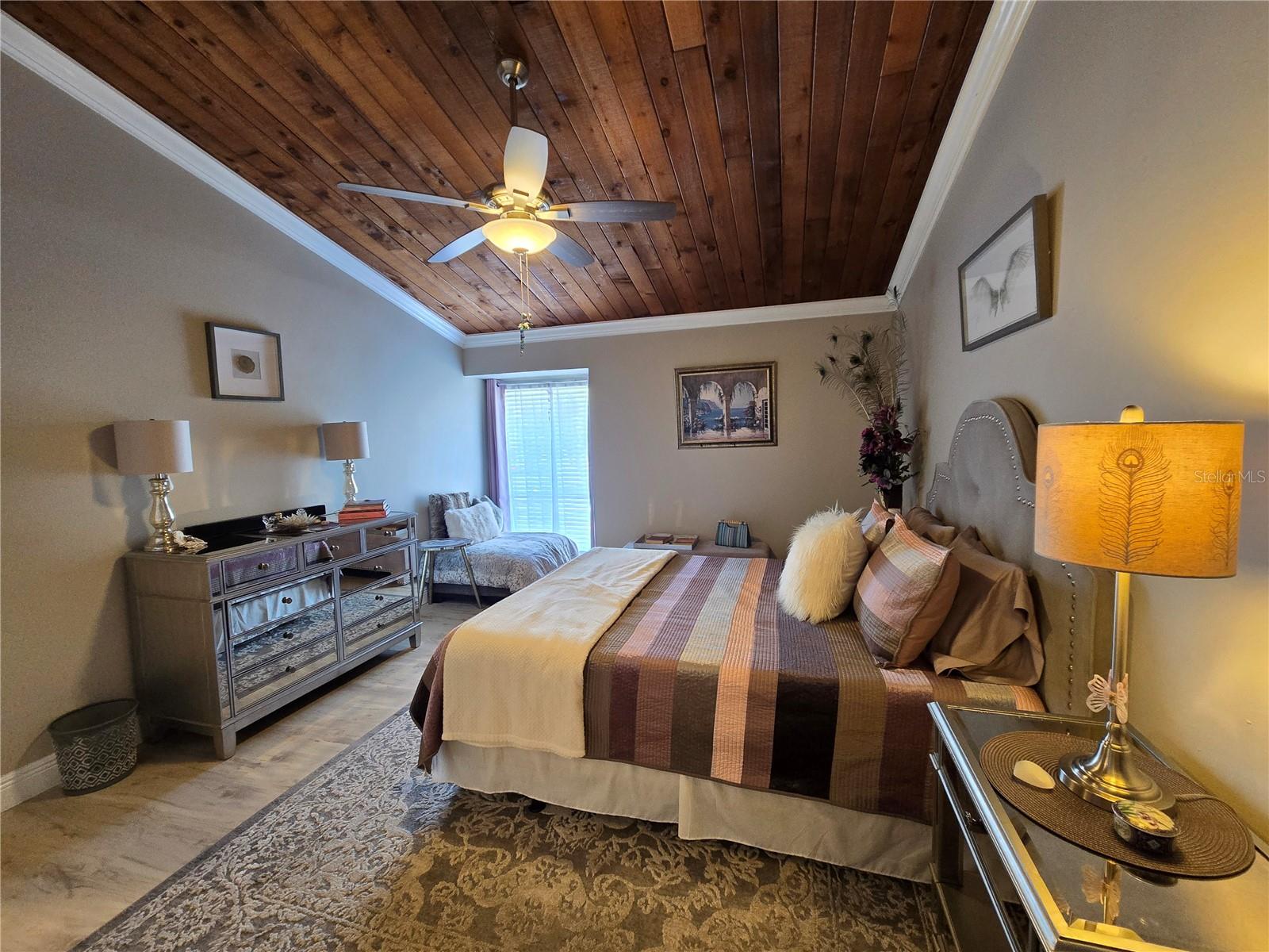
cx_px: 634
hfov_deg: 106.2
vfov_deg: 89.9
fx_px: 477
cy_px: 476
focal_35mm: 13
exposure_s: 1/60
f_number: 2.2
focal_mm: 2.2
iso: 320
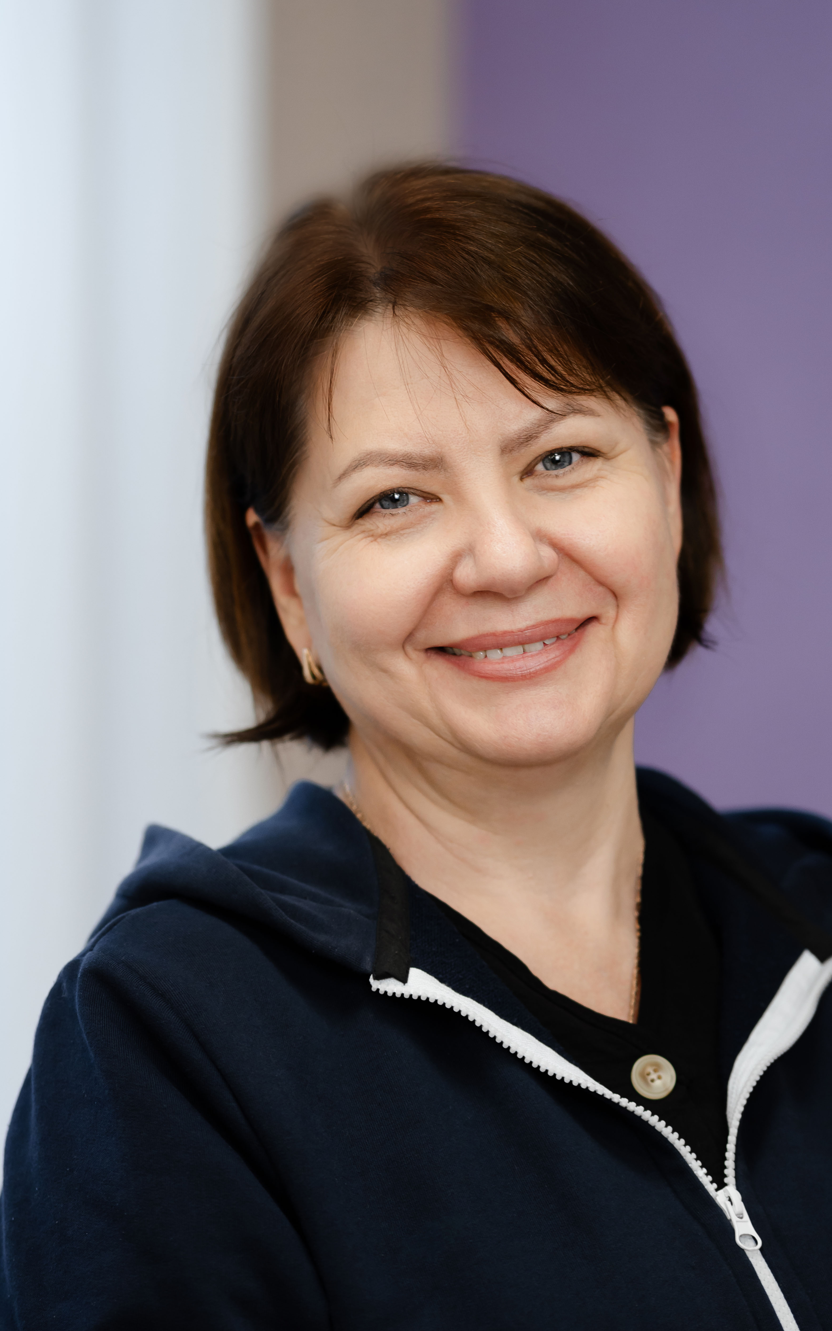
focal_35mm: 137
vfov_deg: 15.3
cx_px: 462
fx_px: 4954
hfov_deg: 9.6
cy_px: 659
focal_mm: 85
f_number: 1.8
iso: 400
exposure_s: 1/250
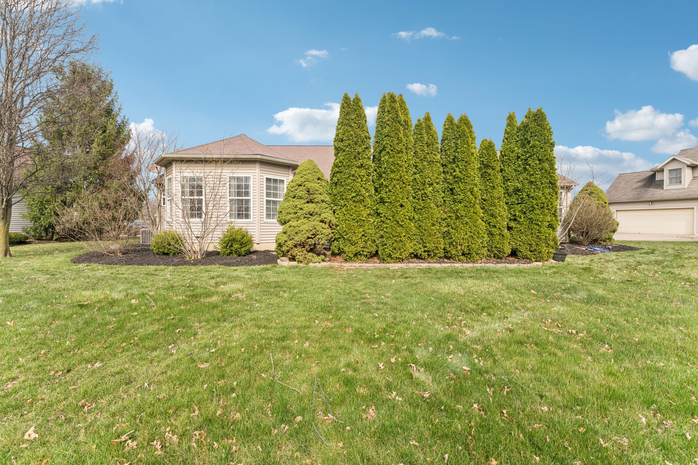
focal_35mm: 14
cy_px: 232
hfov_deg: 104.3
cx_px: 349
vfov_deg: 81.2
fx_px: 271
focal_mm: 14
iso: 200
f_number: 8
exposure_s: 1/400
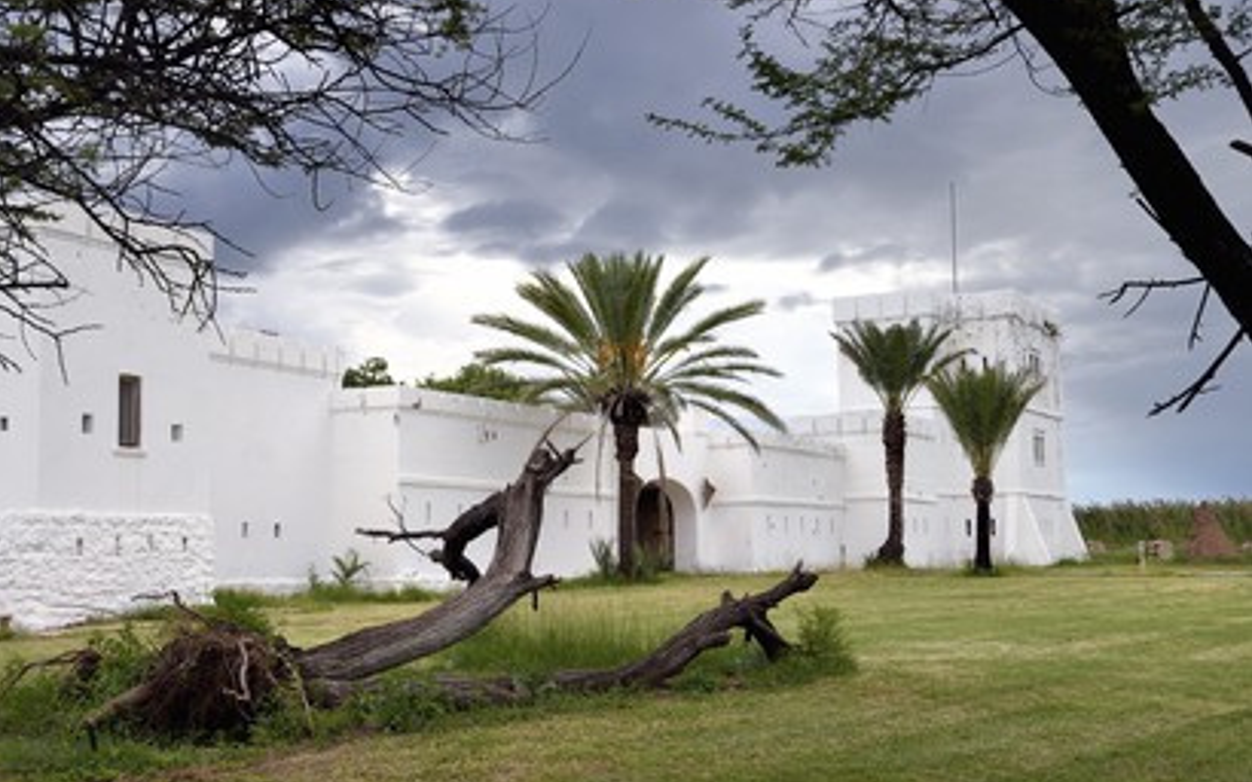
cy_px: 382
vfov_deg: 26.9
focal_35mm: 48
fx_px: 1637
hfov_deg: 41.8
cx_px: 614
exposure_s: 1/250
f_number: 14
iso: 400
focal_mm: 46
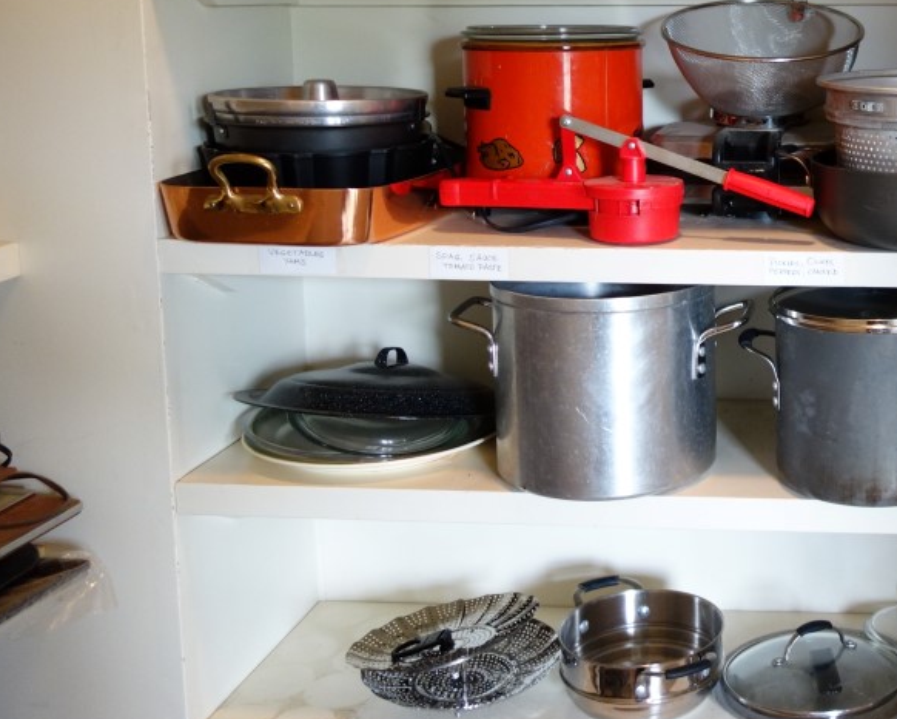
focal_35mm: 52
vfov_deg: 28.7
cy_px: 174
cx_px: 846
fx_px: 1381
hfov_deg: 33.6
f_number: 1.8
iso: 400
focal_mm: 10.4
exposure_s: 1/30
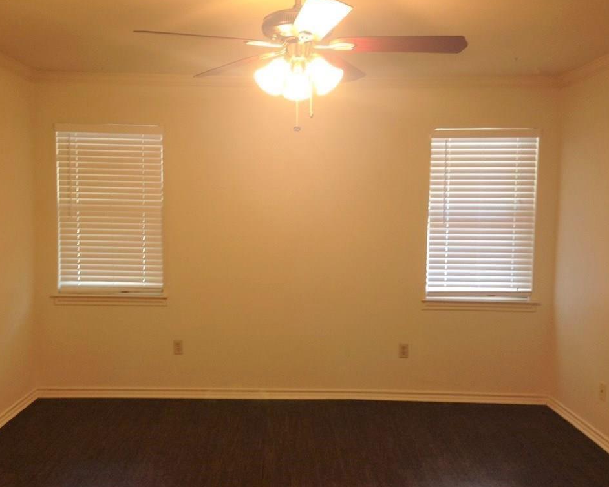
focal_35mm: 35
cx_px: 284
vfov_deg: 42.2
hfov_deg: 51.5
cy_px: 242
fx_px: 631
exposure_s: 1/20
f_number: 2.4
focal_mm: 4.12
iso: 100
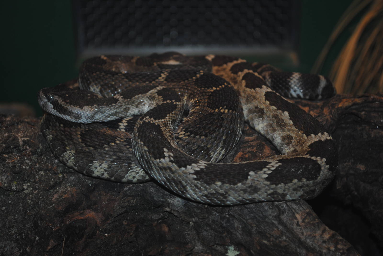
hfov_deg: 24.6
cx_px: 192
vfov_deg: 16.6
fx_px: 879
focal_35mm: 82
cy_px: 128
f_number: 5.6
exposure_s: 1/60
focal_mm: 55
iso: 200
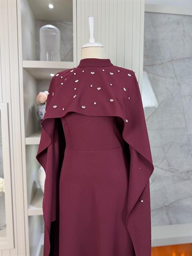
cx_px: 96
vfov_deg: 71.6
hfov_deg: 56.8
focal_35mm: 24
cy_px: 128
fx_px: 177
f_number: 1.78
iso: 100
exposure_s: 1/100
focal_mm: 6.76
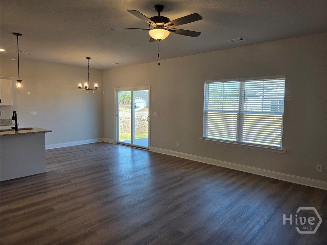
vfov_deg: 58.9
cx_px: 164
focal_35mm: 23
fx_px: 217
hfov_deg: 73.9
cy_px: 122
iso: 25
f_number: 1.7
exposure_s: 1/120
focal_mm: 6.3
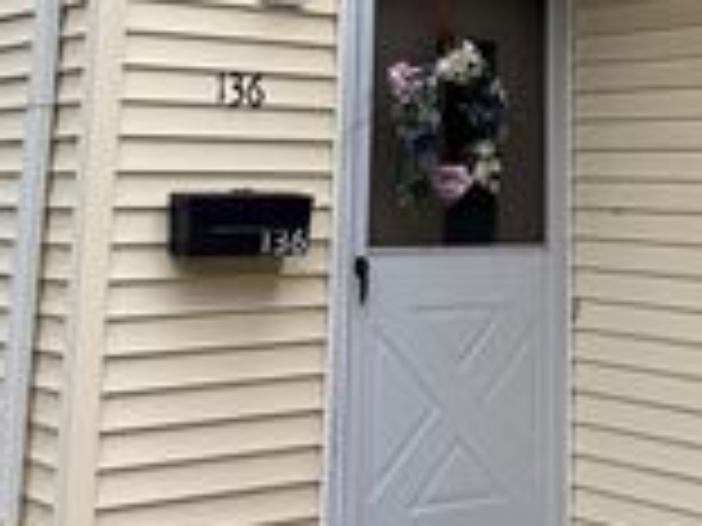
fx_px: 1562
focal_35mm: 77
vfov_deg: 18.1
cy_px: -128
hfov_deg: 25.1
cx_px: 500
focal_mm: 6.76
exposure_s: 1/658
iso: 80
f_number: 1.78
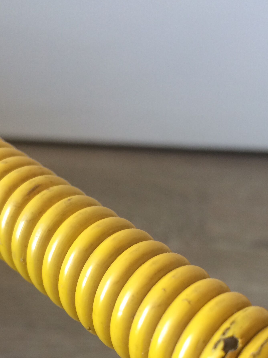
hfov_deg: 27.5
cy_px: 322
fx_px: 547
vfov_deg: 34.2
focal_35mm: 53
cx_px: 149
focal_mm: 4.15
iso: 160
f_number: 2.2
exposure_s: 1/33
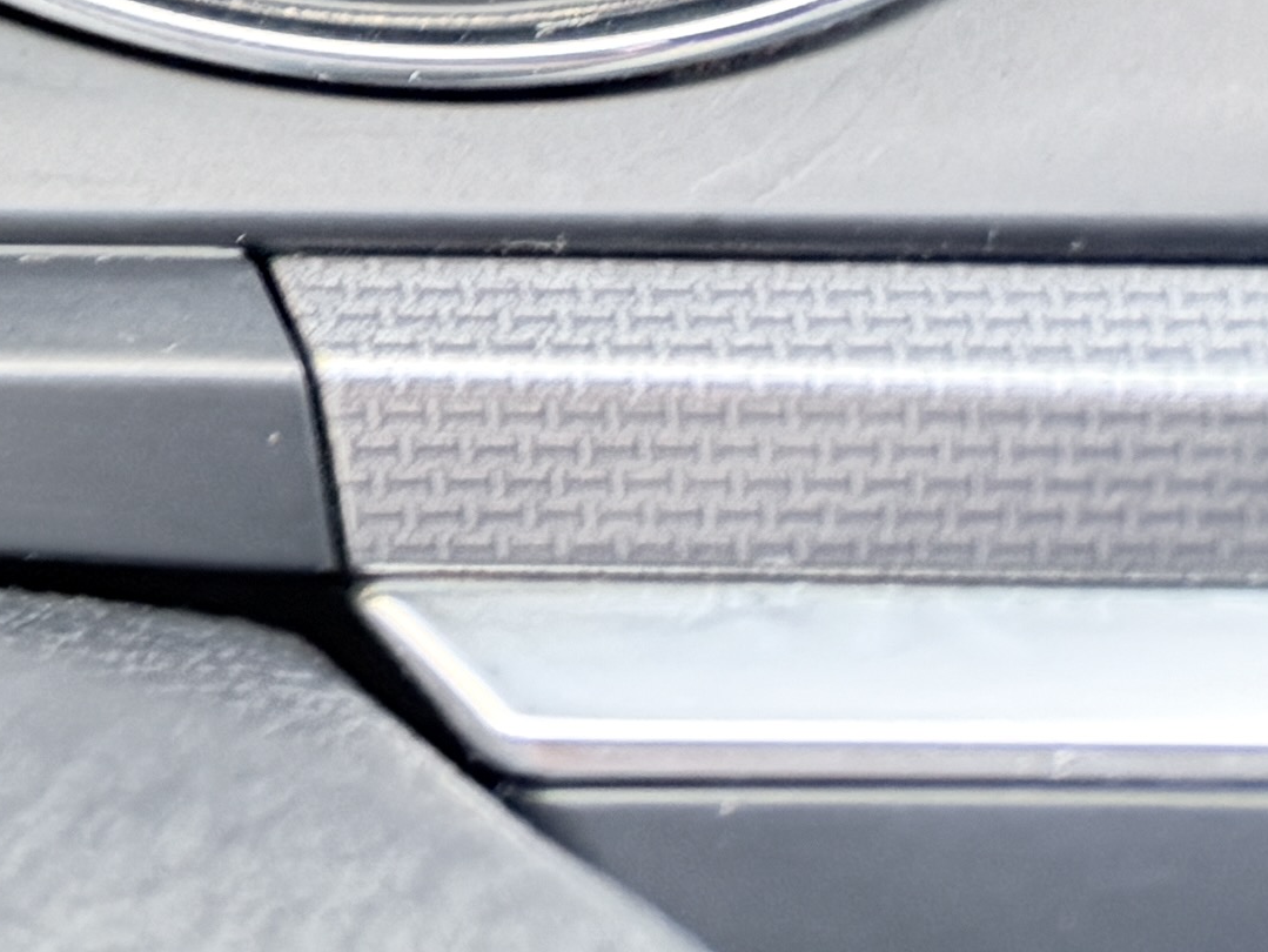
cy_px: -1551
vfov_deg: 9.8
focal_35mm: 127
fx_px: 4654
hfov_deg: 12.7
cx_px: -1586
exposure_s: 1/67
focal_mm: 6.76
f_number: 1.78
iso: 200
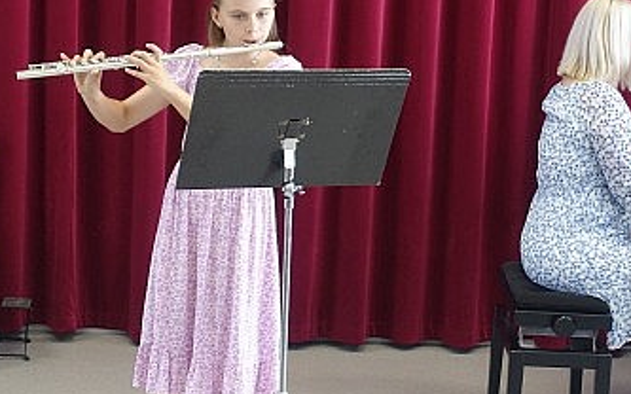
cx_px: 370
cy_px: 201
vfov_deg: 14.4
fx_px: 1565
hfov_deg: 22.8
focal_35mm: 91
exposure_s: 1/60
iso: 500
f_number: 2.8
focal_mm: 20.25
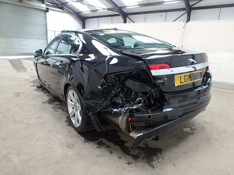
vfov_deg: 56.8
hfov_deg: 71.6
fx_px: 162
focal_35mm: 24
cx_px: 117
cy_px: 88
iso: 500
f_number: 3.9
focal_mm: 4.2
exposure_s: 1/30
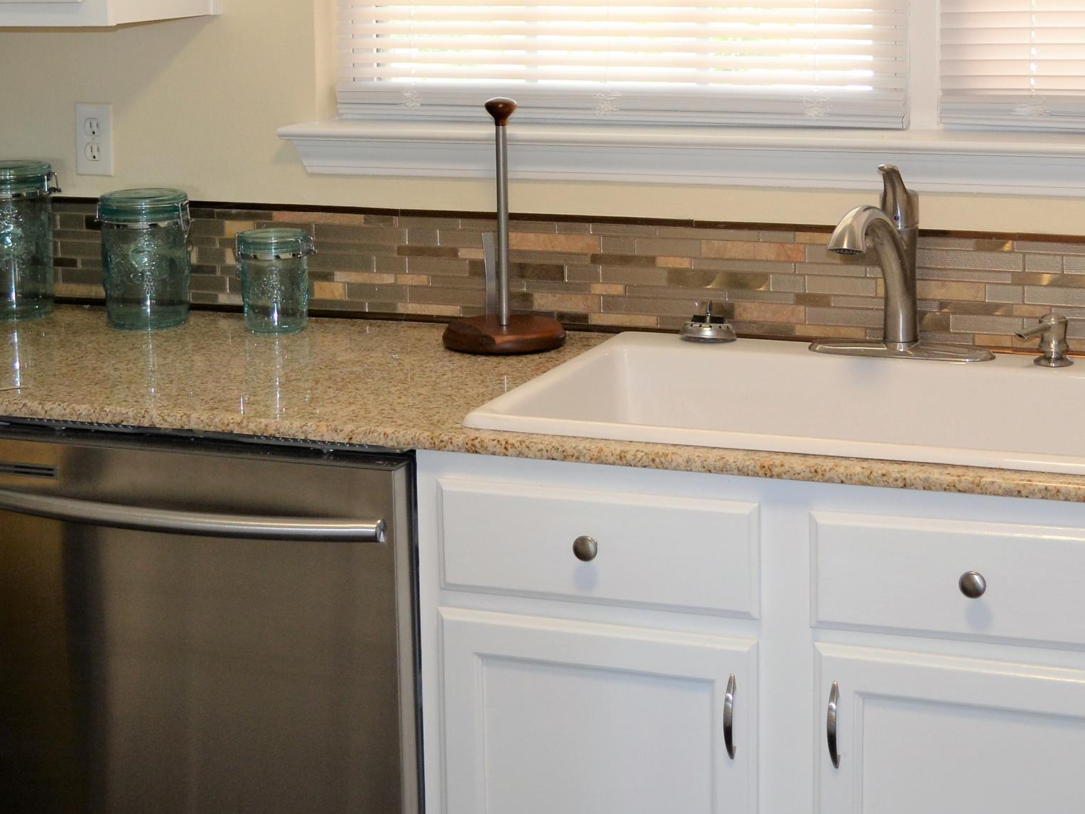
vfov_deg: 21.3
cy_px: 151
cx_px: 669
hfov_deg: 28.5
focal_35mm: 68
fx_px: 2131
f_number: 4
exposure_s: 1/60
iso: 500
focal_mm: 24
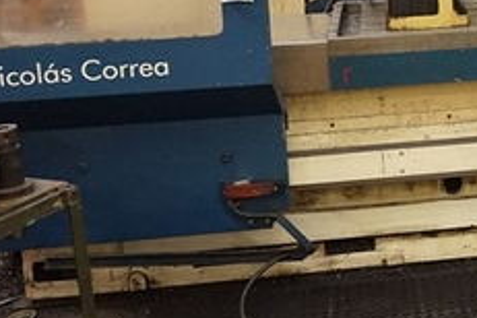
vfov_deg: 17.4
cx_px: 587
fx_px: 994
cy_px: -50
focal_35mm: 75
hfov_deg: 24.2
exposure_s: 1/160
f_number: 3.5
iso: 3200
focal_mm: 16
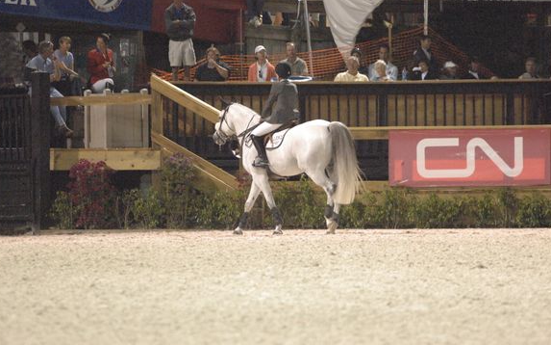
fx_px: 5120
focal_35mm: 341
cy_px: 164
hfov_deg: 6.2
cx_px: 263
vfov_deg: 3.9
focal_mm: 200
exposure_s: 1/320
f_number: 2.8
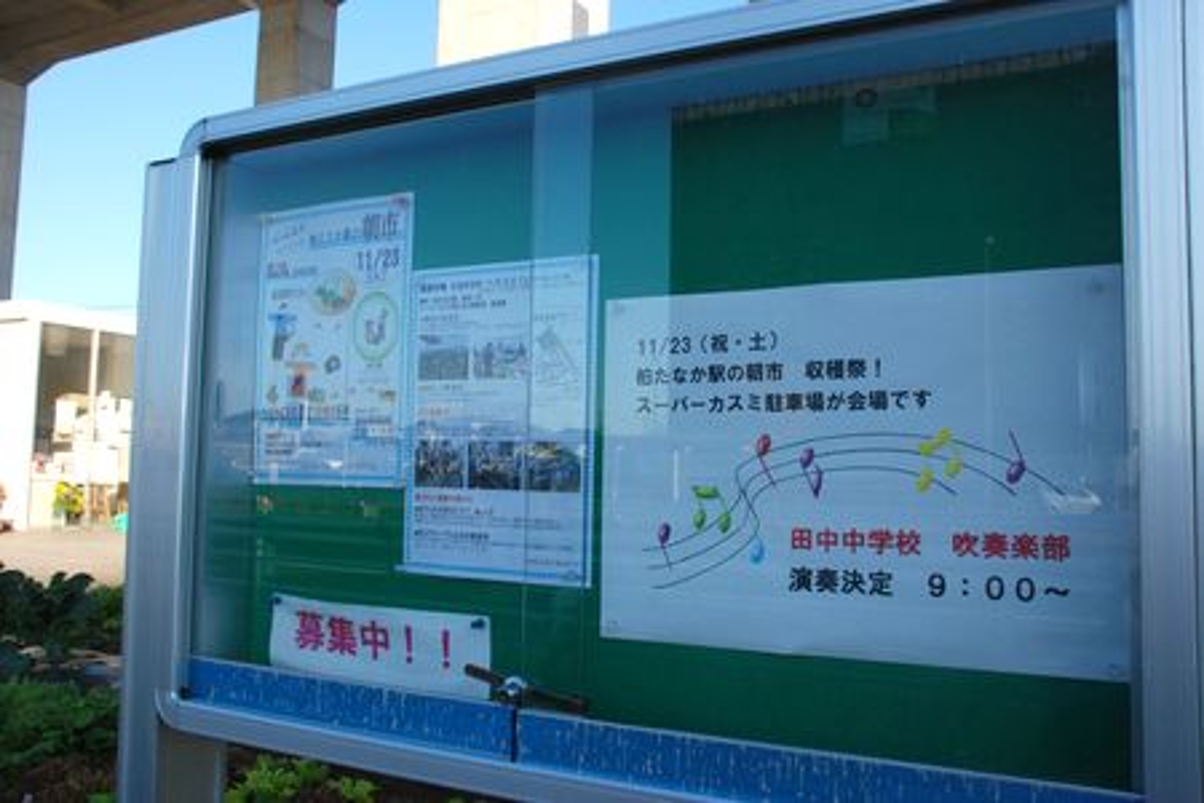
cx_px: 602
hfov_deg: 61.9
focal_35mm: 30
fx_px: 1003
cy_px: 402
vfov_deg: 43.6
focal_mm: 20
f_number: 9
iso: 500
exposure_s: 1/320
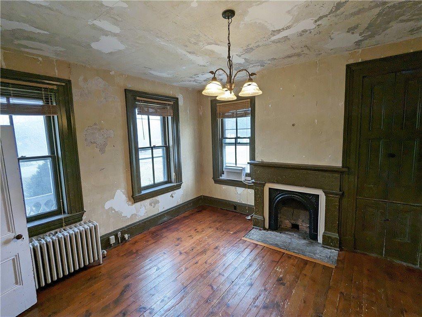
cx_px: 211
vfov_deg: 78.2
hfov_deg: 94.4
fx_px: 195
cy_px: 158
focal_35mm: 16
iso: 68
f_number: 2.2
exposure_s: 1/40
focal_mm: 2.35
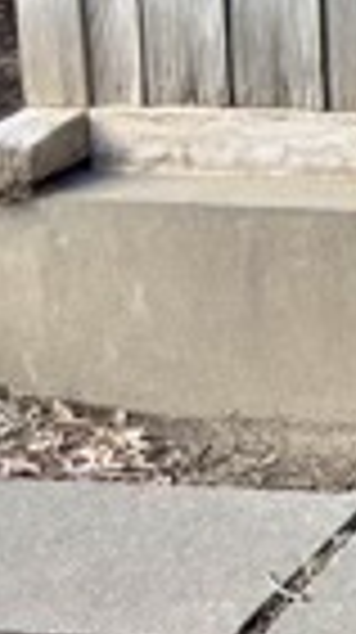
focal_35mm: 141
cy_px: -317
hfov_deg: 6.9
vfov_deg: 14.3
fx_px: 2373
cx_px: 1343
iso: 40
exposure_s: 1/121
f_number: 1.6
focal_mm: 5.96
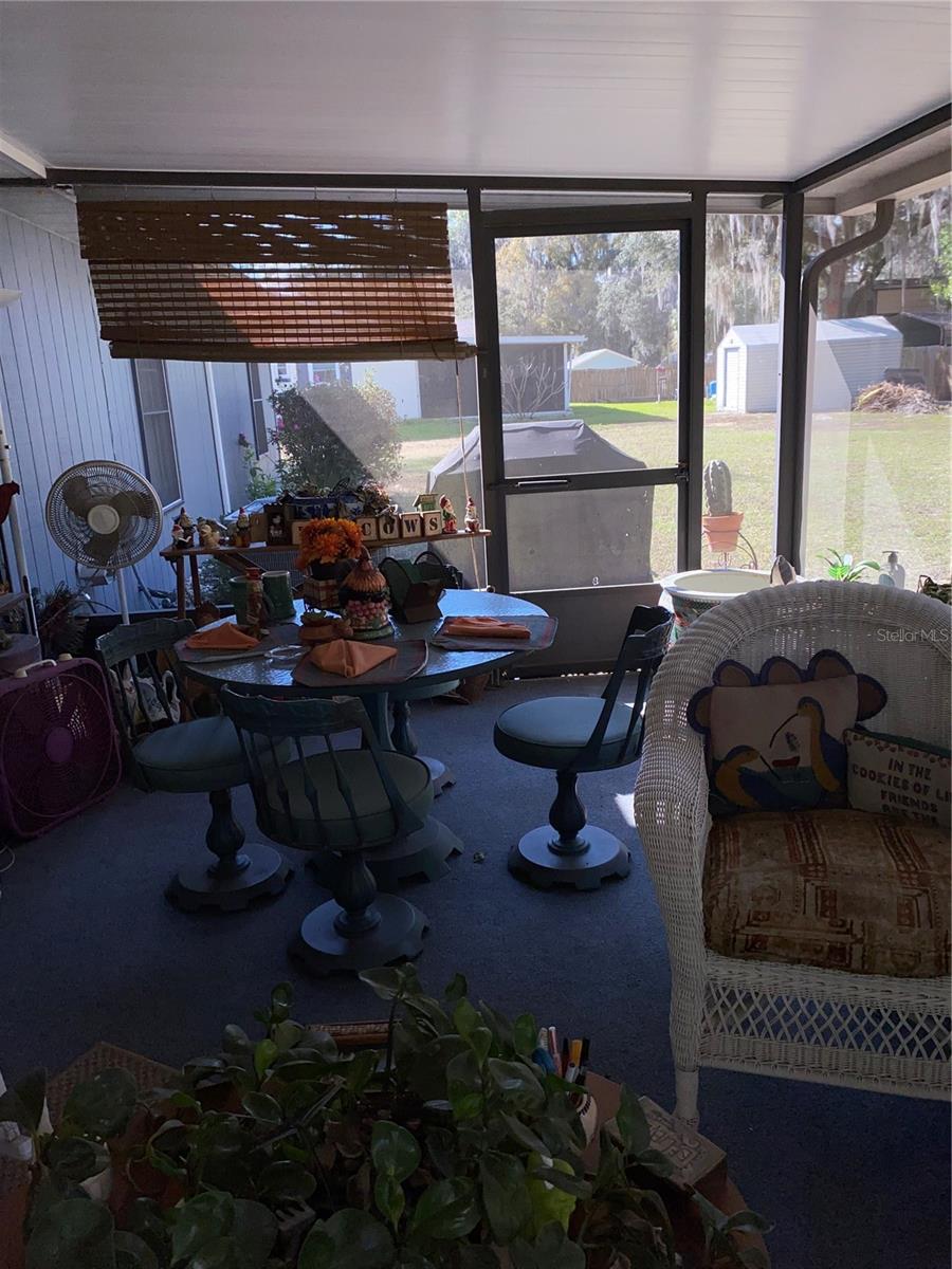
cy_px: 634
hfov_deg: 53.1
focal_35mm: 26
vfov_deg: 67.3
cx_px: 476
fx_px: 953
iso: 32
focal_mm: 4.25
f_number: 1.8
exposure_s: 1/724
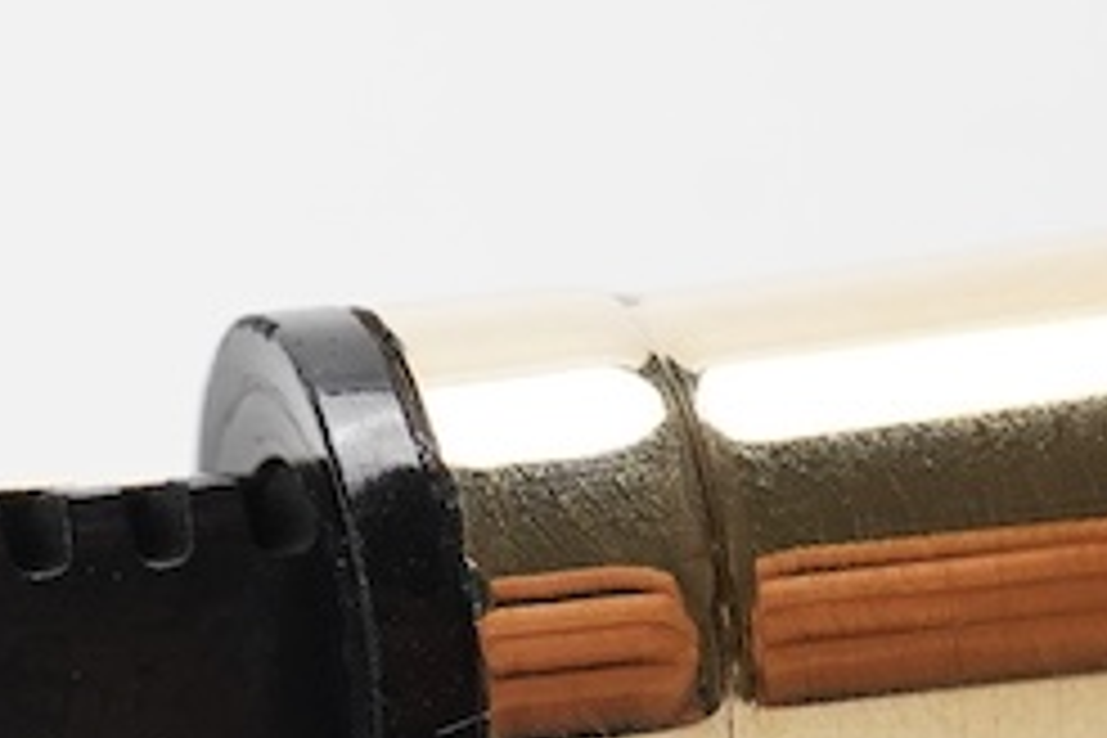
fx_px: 6334
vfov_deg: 6.6
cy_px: 792
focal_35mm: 206
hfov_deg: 9.9
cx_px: -34
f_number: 16
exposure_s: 1/100
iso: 500
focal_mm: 30
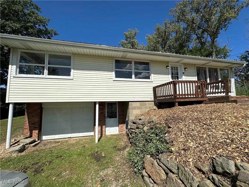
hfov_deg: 102.1
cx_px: 124
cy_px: 94
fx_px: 101
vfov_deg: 85.7
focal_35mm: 14
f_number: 2.2
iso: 50
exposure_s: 1/4292
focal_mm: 2.22
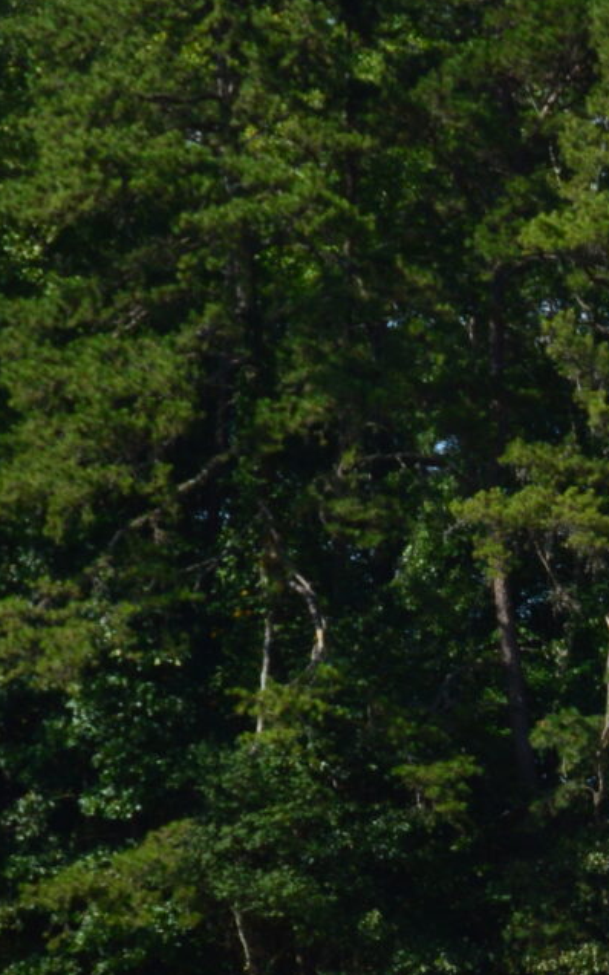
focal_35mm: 258
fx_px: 6853
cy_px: 1050
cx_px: 1317
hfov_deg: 5.0
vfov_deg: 8.1
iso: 320
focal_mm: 42
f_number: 11
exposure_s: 1/500
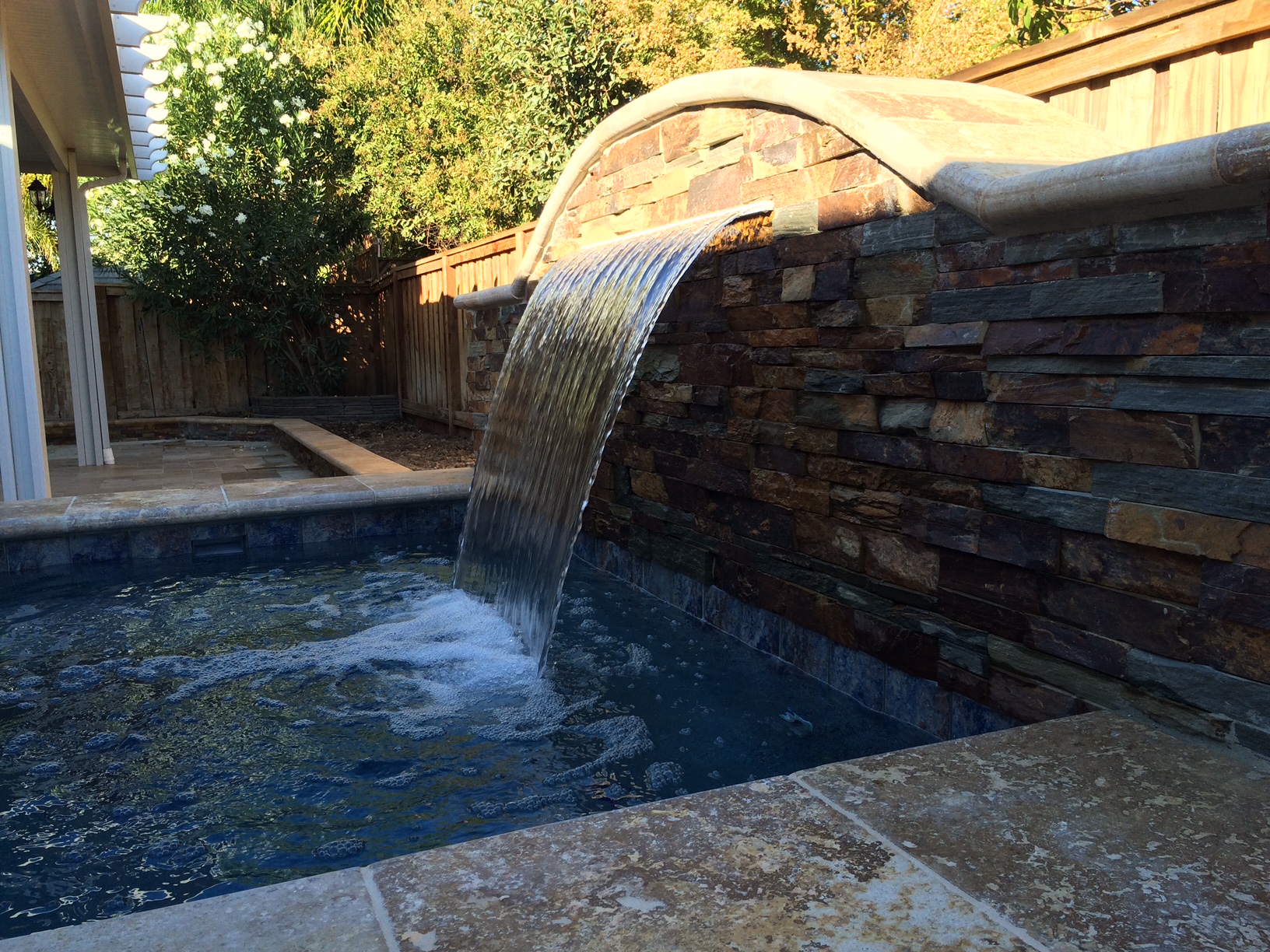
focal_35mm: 29
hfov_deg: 61.7
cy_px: 476
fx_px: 1064
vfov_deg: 48.2
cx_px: 635
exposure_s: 1/380
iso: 32
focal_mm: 4.15
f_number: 2.2
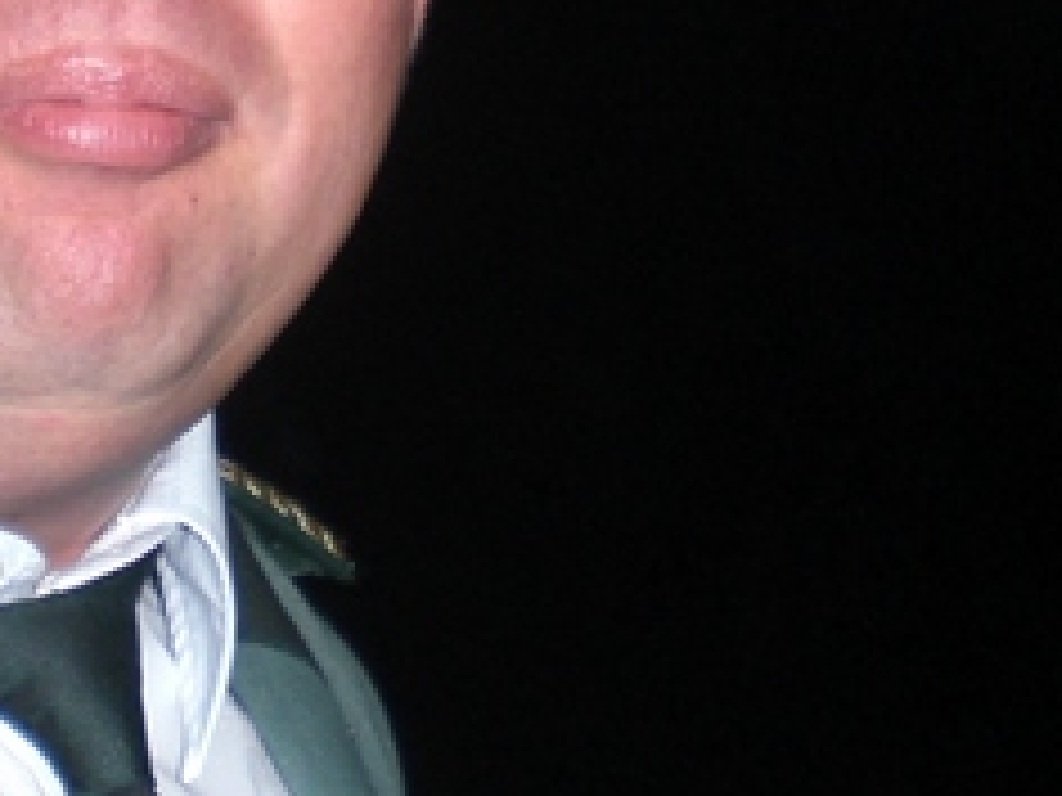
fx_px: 3958
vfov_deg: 11.4
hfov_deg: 15.1
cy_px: 9
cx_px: 148
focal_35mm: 129
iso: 100
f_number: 3.1
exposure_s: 1/60
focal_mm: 6.3
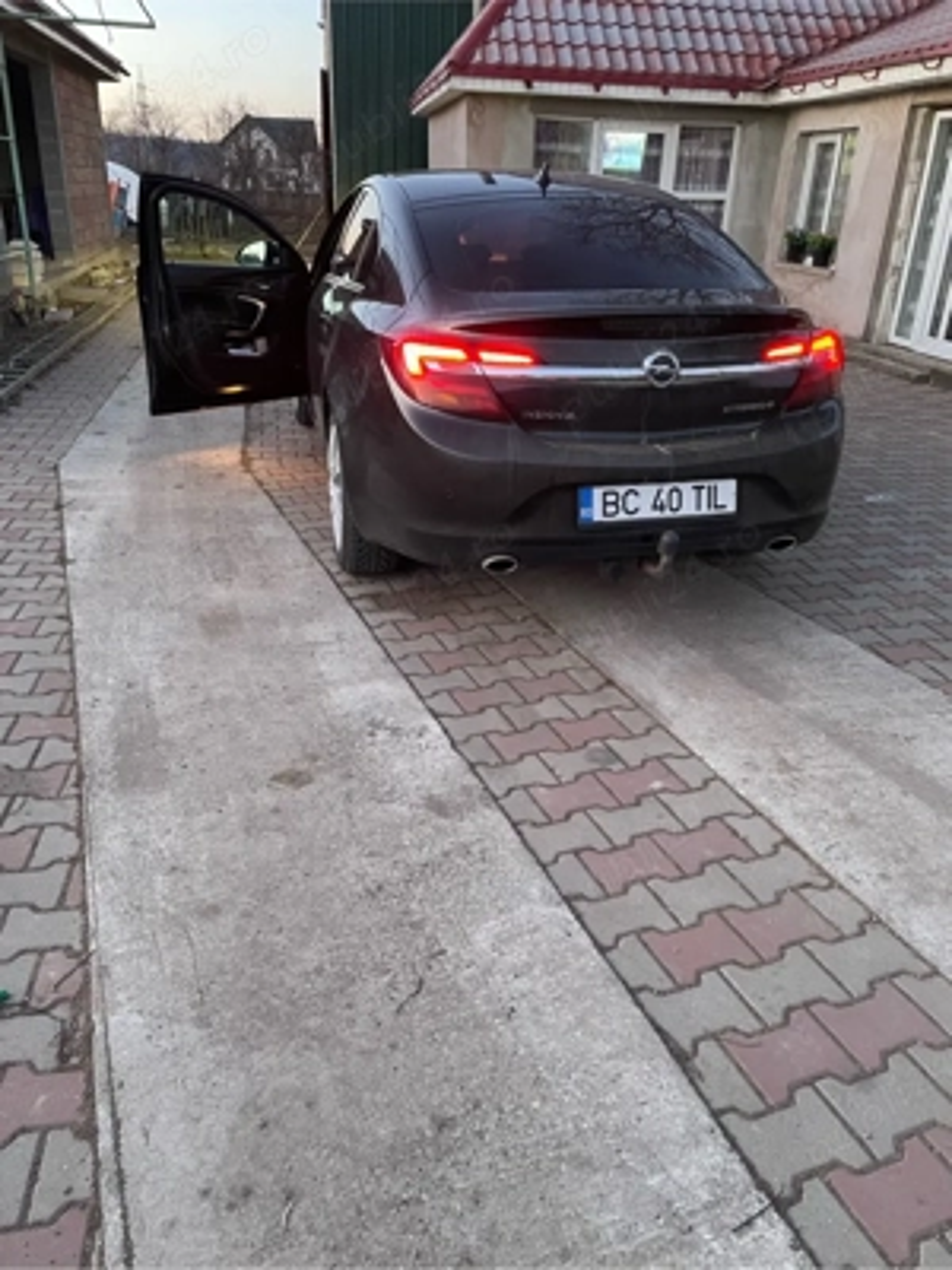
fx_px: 953
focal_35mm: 26
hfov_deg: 53.1
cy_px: 635
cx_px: 476
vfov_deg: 67.3
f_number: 1.6
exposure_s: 1/40
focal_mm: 4.2
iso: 640
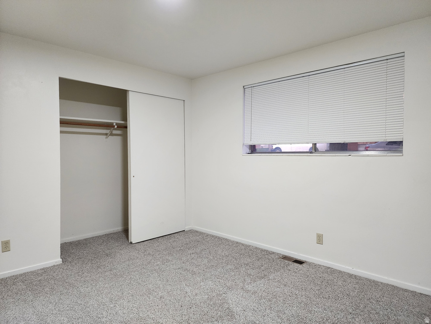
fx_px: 286
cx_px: 216
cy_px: 162
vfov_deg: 58.9
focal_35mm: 23
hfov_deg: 73.9
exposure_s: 1/120
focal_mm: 6.4
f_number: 1.8
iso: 640
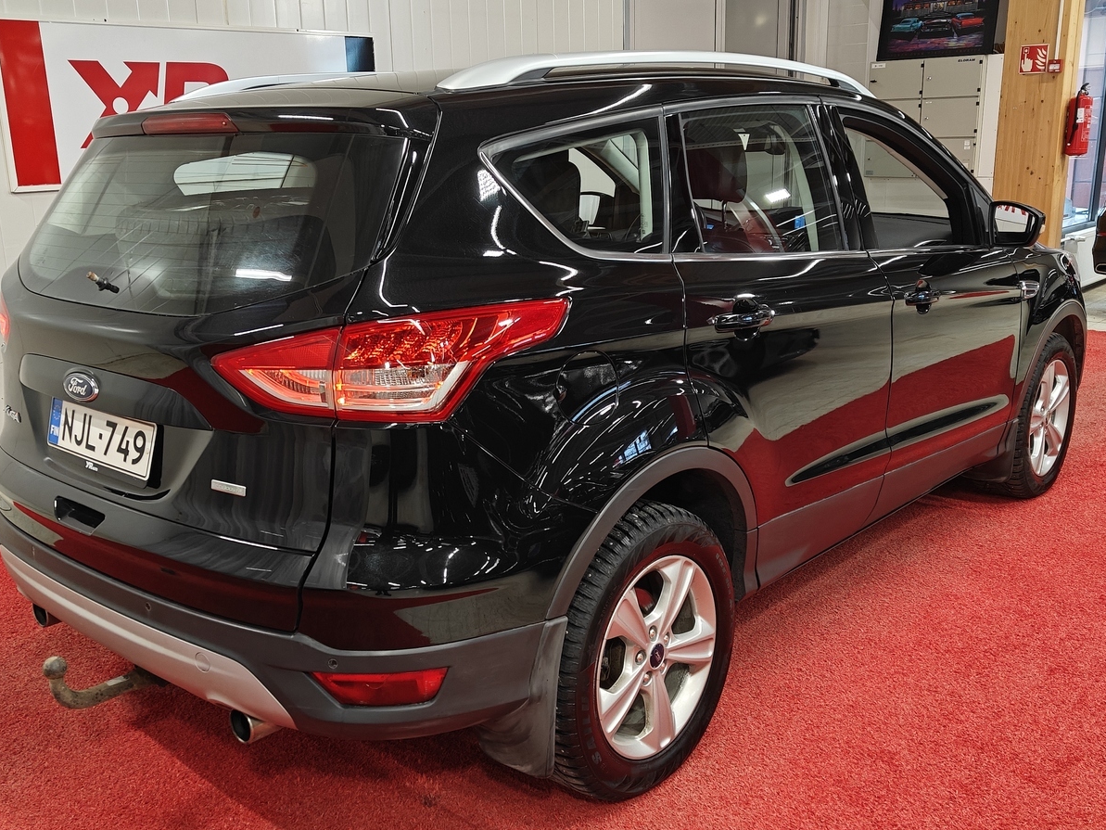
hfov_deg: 52.6
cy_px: 427
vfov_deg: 40.7
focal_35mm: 35
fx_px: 1118
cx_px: 524
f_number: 1.8
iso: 100
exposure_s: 1/61
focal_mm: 5.59
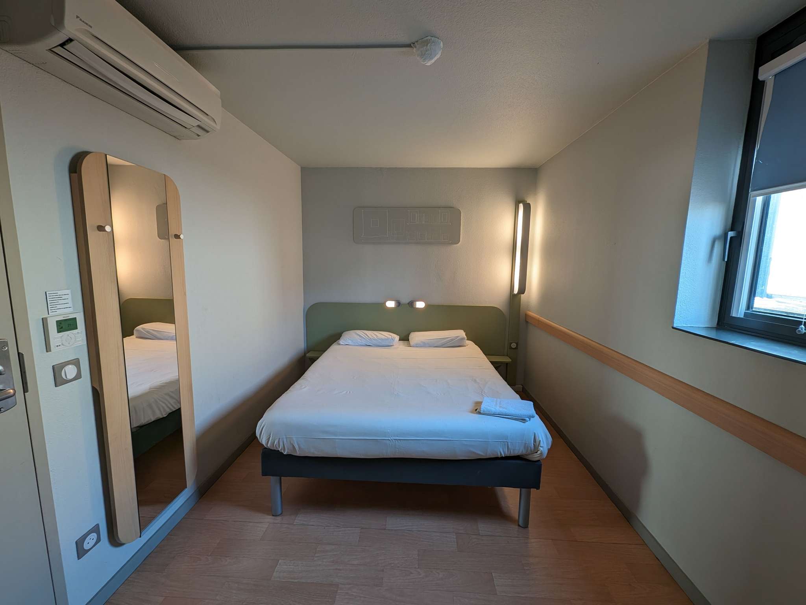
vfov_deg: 89.9
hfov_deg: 106.2
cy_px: 302
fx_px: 303
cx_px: 403
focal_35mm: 13
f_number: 2.2
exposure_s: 1/25
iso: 58
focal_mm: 1.95
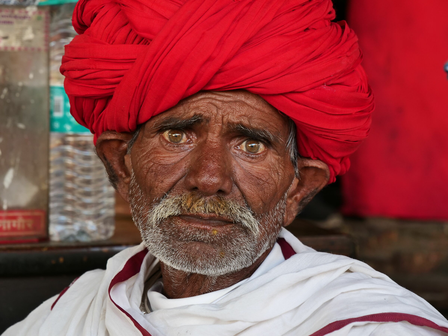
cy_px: 168
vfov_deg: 12.3
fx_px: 1553
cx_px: 224
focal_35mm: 120
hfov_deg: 16.4
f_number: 5
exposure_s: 1/80
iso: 500
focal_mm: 60
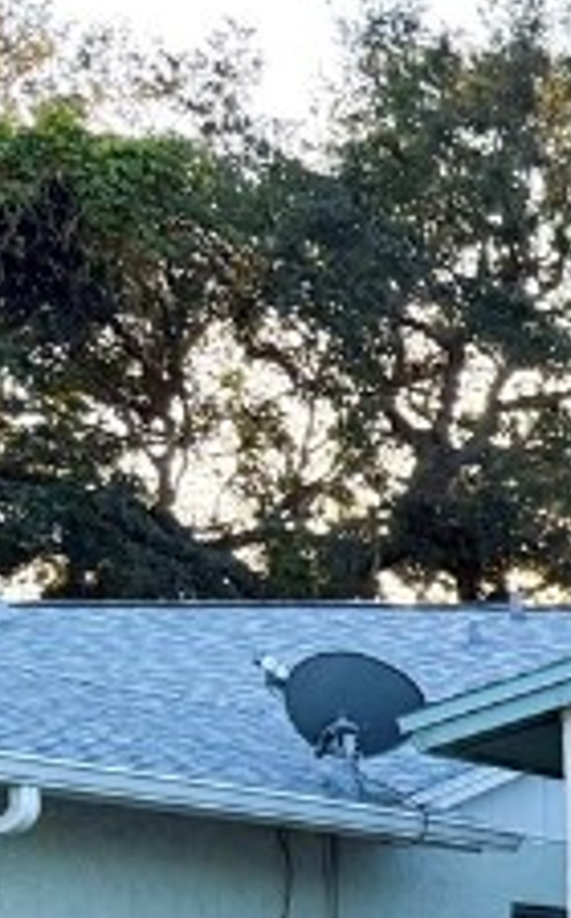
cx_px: 2060
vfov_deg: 17.0
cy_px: 1183
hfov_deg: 8.2
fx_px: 2898
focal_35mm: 116
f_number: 1.78
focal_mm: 6.76
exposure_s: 1/849
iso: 100
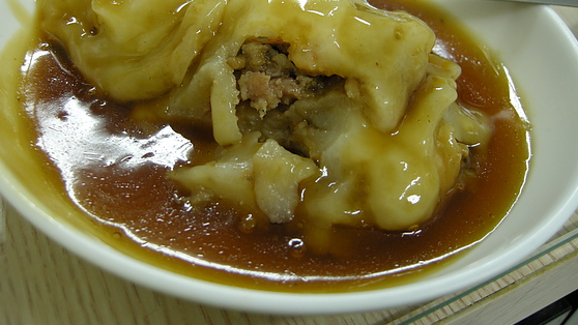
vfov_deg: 28.9
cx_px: 268
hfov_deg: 49.4
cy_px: 126
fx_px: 628
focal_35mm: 41
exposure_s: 1/8.6
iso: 71
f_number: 2.7
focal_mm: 7.5
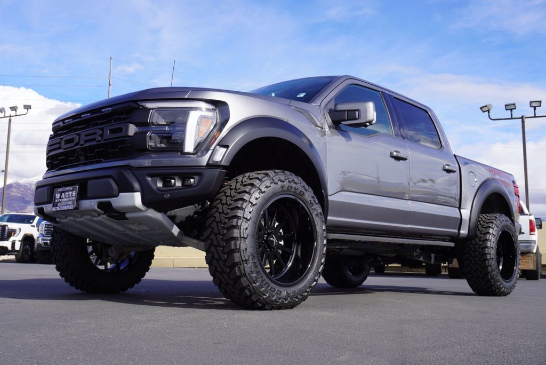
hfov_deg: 51.3
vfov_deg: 35.5
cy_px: 182
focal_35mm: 38
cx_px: 273
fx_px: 569
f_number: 10
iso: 100
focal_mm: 25
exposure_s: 1/125
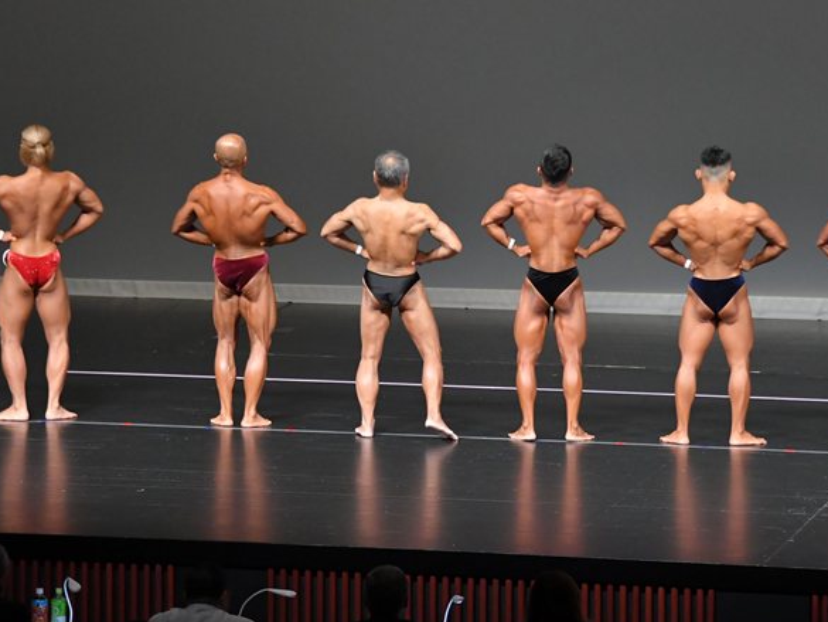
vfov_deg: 6.4
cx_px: 424
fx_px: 5574
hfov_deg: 8.5
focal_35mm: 233
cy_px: 275
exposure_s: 1/400
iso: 5000
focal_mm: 122
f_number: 5.6
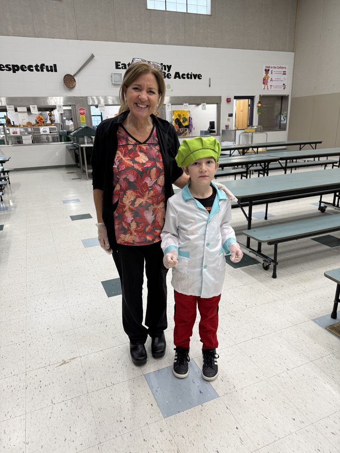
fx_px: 314
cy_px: 226
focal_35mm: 24
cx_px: 170
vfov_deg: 71.6
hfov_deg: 56.8
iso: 125
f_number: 1.78
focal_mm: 6.76
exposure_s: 1/60
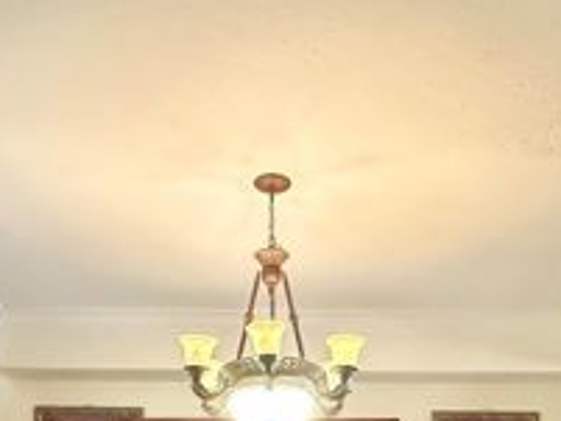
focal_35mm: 49
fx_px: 795
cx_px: 283
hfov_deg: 38.9
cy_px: 594
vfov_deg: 24.5
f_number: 2.2
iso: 1250
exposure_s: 1/60
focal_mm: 2.22
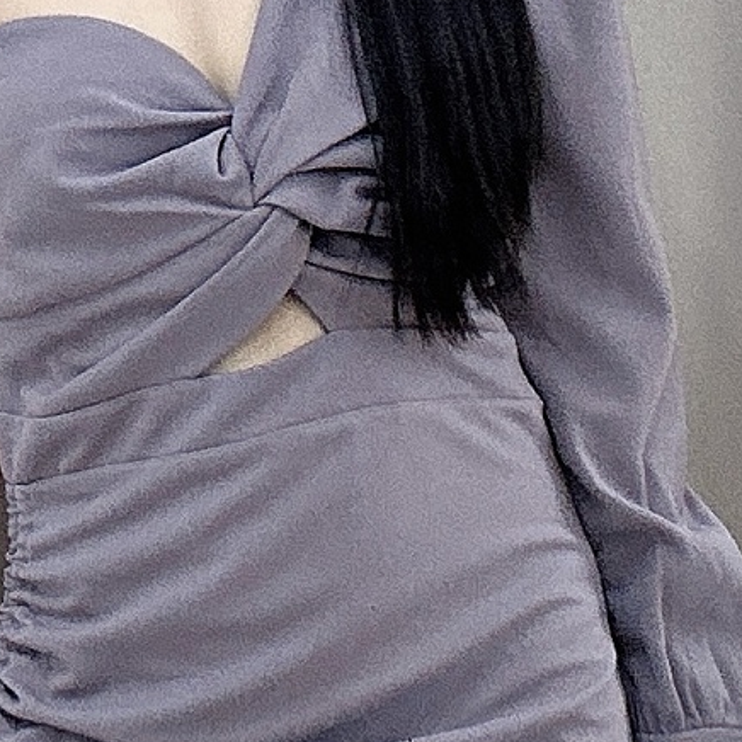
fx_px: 2716
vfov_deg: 15.1
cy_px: 849
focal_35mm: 112
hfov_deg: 15.5
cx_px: 201
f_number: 1.9
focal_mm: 2.69
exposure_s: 1/50
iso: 100
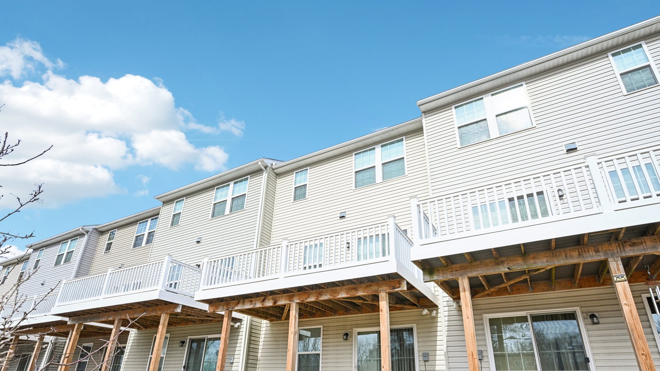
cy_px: 244
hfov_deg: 86.6
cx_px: 339
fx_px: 350
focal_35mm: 20
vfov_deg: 54.9
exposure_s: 1/640
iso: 400
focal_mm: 16
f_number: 8
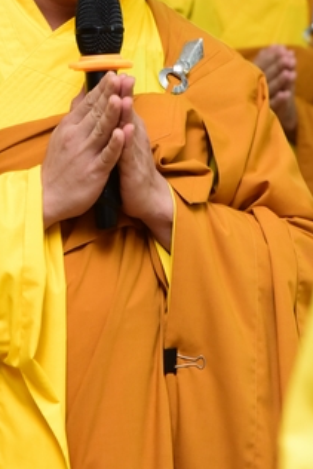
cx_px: 125
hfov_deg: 5.6
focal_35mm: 247
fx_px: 3218
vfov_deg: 8.3
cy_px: 43
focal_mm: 120
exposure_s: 1/40
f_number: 5.6
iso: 3200
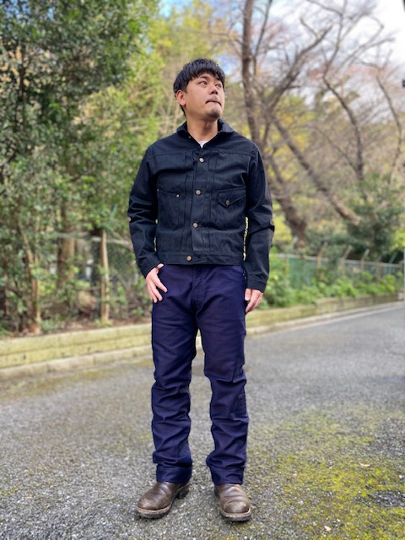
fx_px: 406
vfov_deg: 67.3
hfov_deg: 53.1
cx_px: 202
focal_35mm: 26
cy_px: 270
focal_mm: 4.25
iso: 40
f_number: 1.8
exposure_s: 1/122
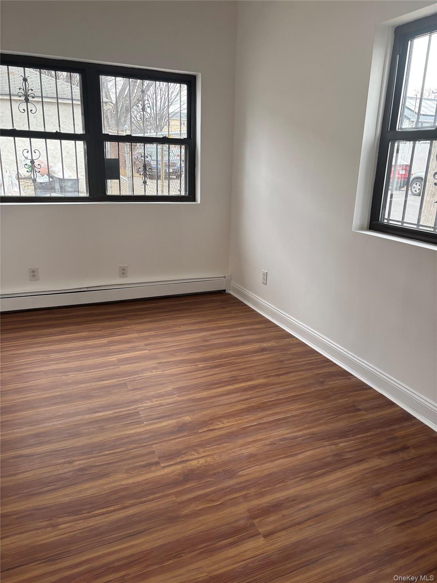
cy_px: 292
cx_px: 218
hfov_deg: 53.1
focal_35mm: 26
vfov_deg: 67.3
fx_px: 438
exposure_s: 1/121
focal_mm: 5.96
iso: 80
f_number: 1.6
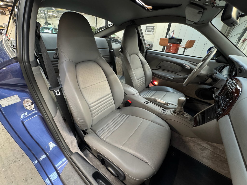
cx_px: 124
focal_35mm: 14
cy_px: 92
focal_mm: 2.22
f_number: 2.2
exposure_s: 1/50
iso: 400
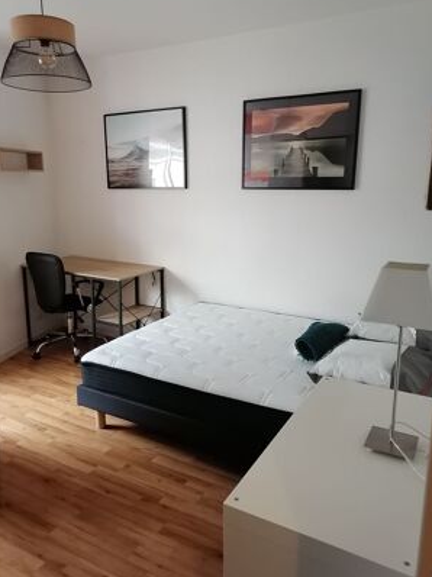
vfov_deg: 61.7
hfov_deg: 48.2
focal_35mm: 29
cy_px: 288
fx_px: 483
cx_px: 204
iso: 640
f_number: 1.8
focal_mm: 5.3
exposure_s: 1/60
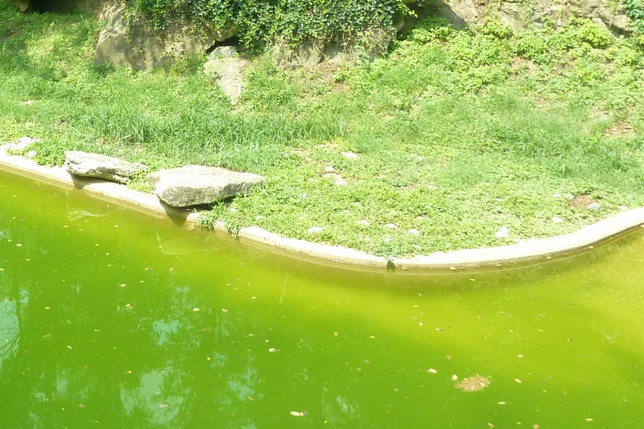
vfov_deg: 23.9
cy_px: -42
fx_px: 948
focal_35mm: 53
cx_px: 126
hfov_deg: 36.2
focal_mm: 4.1
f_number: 3.3
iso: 200
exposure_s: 1/500
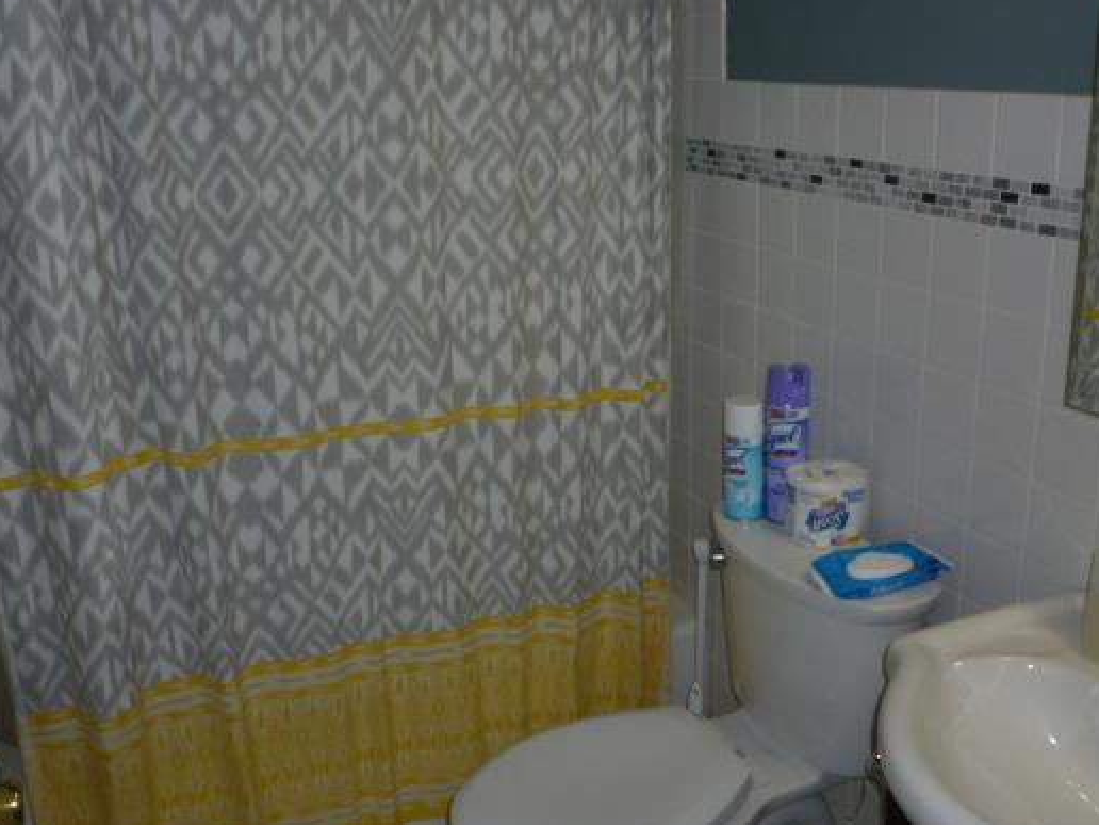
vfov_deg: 39.7
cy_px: 409
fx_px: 1143
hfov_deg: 51.3
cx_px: 532
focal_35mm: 36
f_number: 3.3
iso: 100
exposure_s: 1/60
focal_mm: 5.2
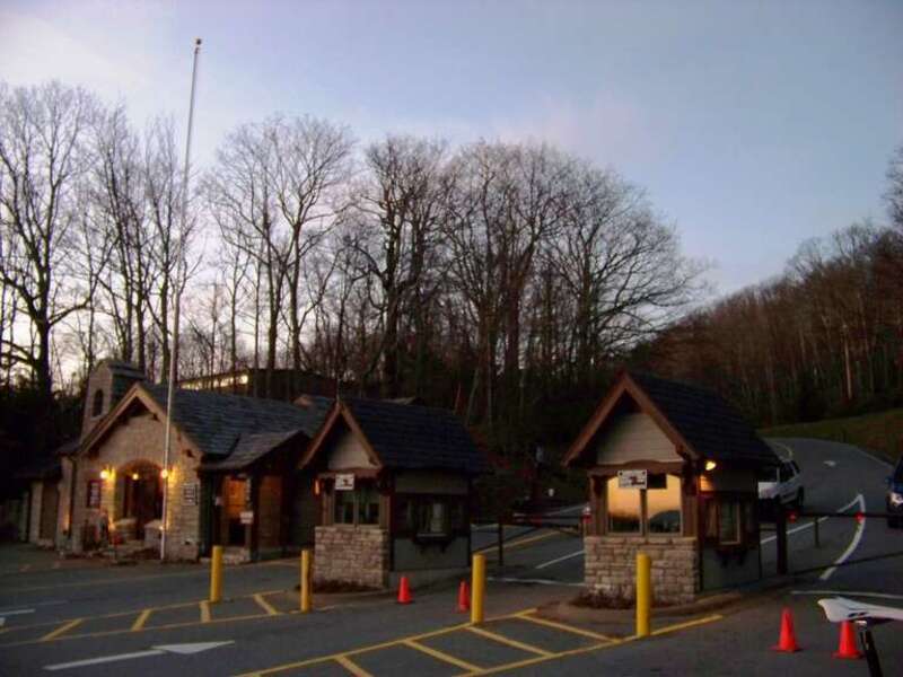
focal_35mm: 36
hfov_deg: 51.4
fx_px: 939
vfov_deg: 39.7
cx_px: 452
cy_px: 338
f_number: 2.8
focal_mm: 5.85
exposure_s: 1/30
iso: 250
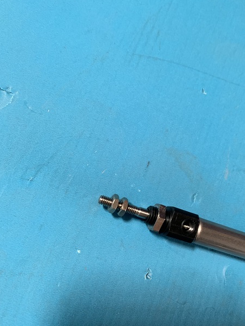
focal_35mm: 35
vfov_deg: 52.6
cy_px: 161
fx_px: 330
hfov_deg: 40.4
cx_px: 151
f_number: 1.8
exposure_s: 1/60
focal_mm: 4.25
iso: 250
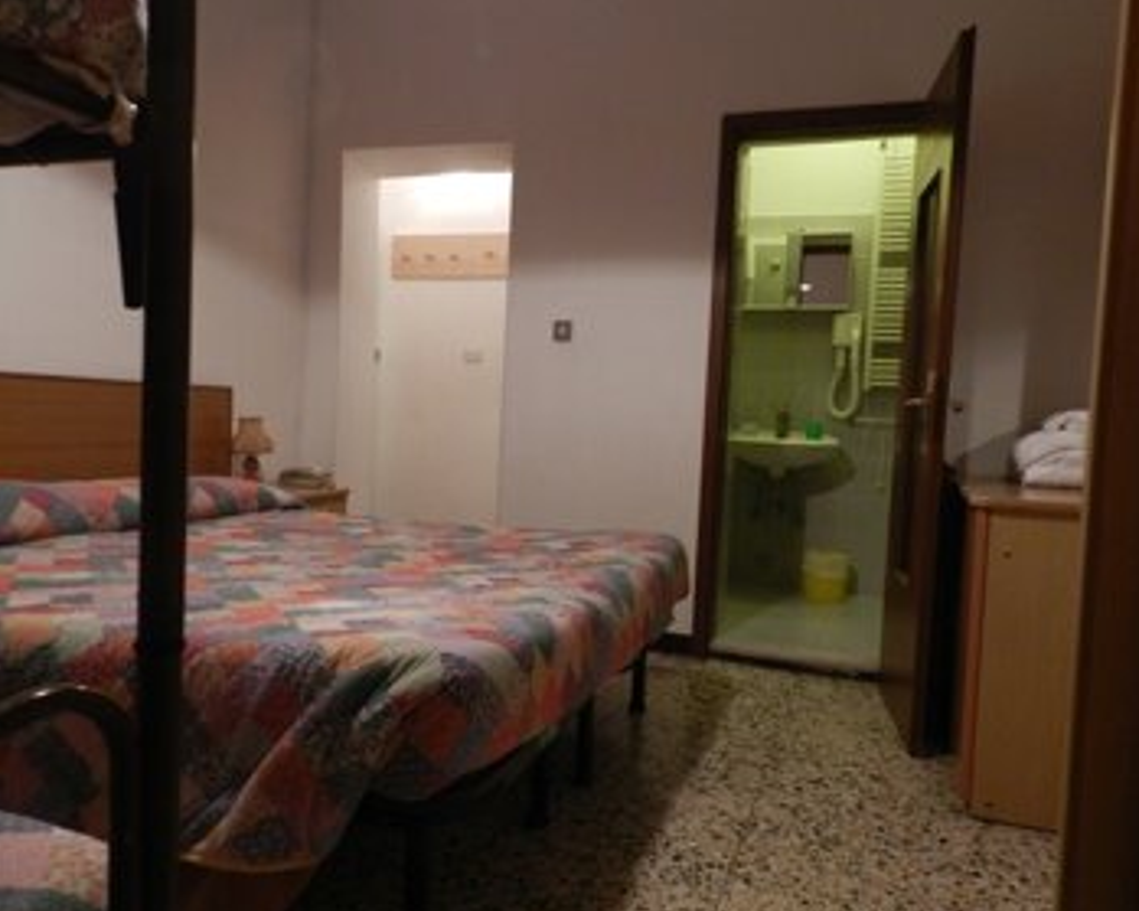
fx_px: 843
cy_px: 465
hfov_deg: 68.1
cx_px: 579
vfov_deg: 56.8
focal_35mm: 25
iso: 400
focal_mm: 4
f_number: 3.4
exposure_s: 1/10
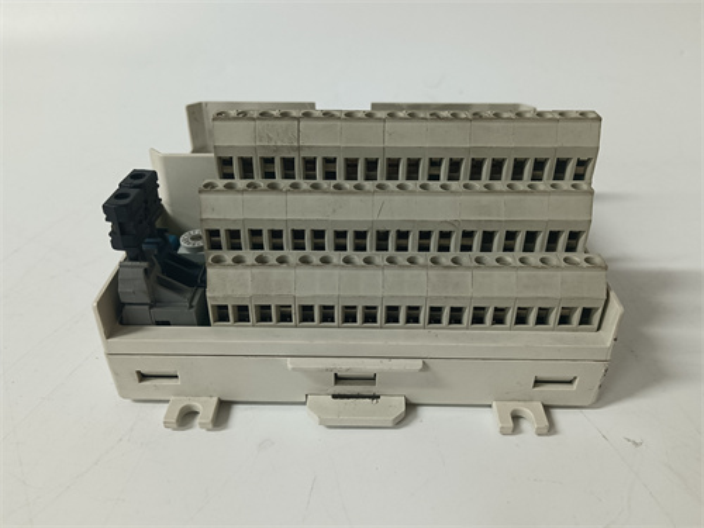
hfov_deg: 65.3
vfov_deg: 51.4
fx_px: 549
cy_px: 264
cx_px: 352
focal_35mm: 27
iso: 769
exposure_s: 1/50
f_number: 1.9
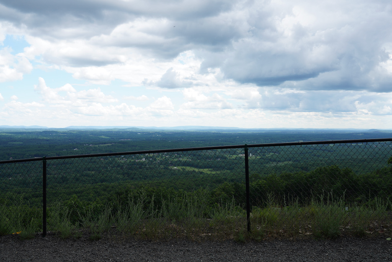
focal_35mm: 34
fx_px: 370
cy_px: 131
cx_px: 196
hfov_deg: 55.8
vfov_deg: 38.9
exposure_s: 1/250
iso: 320
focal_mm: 34
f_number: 10
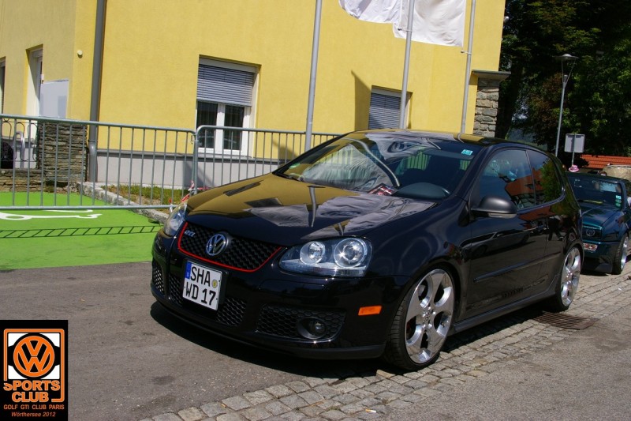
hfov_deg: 55.1
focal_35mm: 34
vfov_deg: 38.3
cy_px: 210
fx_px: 605
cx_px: 316
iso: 200
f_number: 11
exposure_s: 1/250
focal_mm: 23
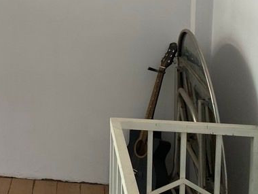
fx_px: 522
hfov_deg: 25.6
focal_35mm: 70
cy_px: -24
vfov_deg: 20.0
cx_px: -30
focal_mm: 4.25
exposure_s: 1/113
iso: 125
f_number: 1.8
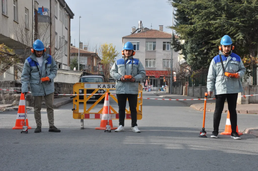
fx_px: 515
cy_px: 86
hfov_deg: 28.1
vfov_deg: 18.9
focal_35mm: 72
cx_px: 129
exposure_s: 1/200
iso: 500
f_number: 14
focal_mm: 48
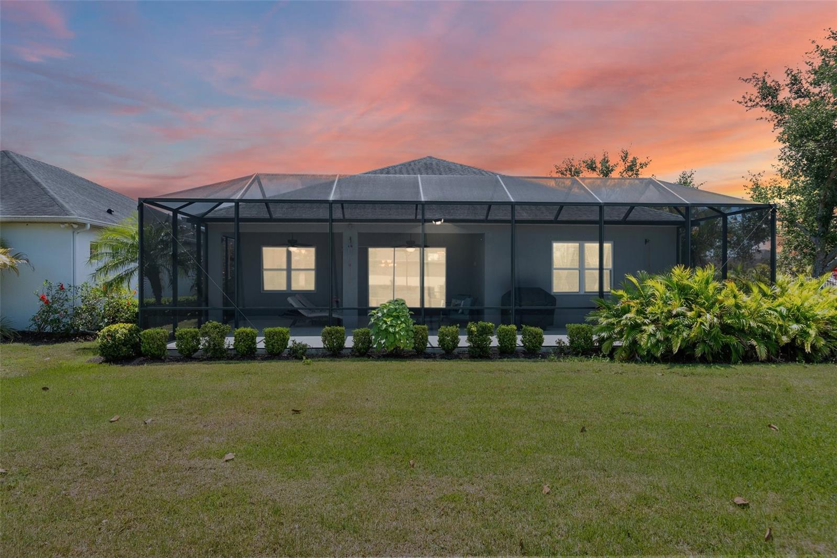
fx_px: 465
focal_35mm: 20
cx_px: 418
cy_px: 279
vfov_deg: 61.9
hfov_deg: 84.0
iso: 320
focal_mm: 20
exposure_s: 1/160
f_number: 8
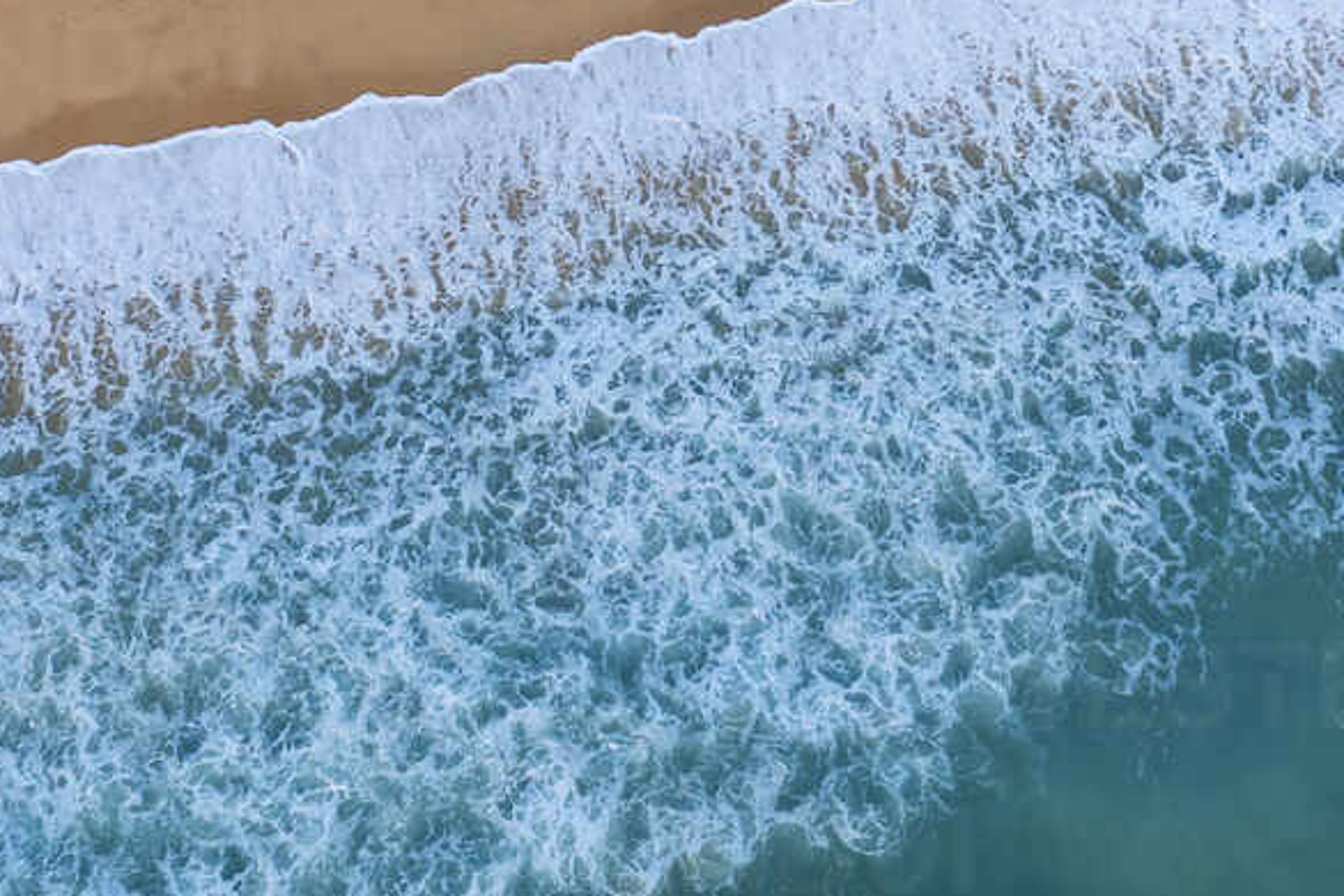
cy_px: -1
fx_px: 2202
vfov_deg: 22.1
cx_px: 737
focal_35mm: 59
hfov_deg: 33.9
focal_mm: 10.26
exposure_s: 1/80
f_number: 4
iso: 100
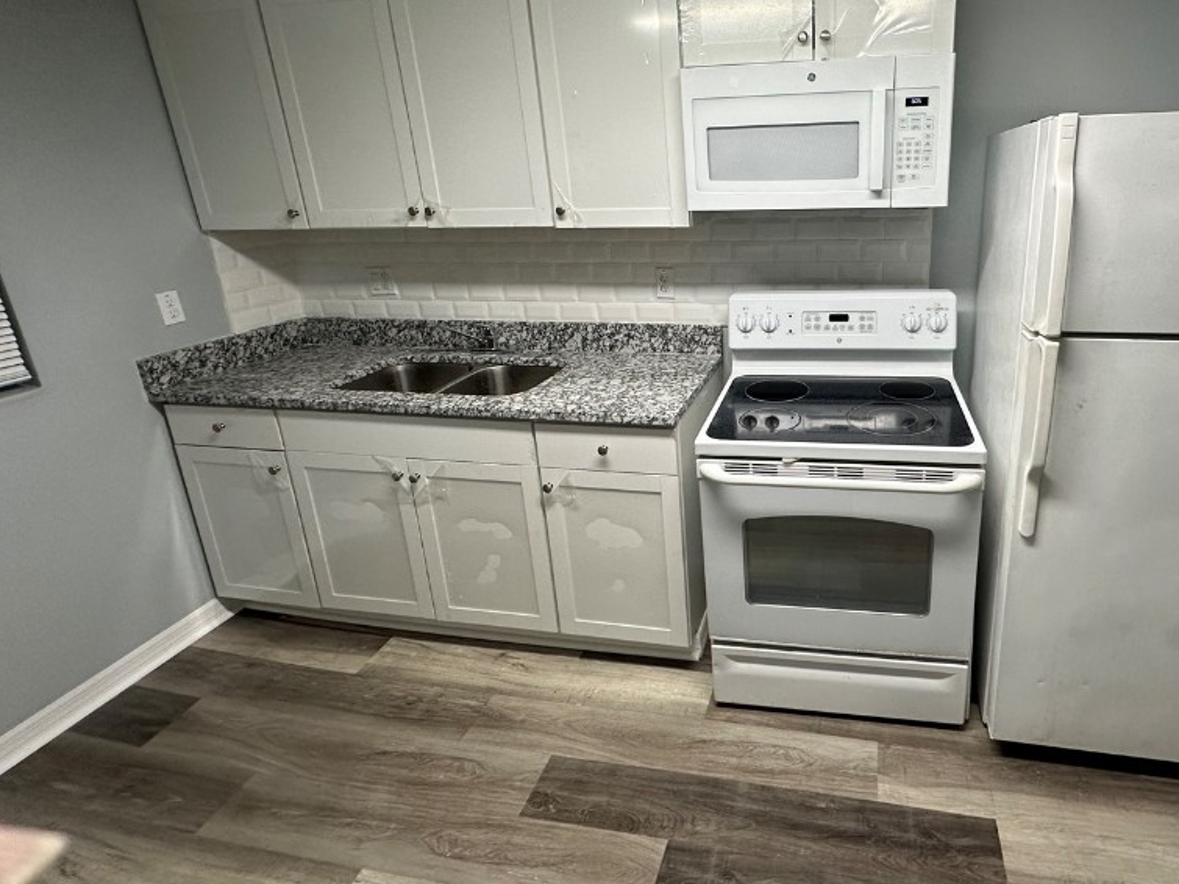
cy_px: 345
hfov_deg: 82.7
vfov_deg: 67.9
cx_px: 753
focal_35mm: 19
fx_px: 647
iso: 160
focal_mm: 2.22
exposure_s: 1/120
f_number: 2.2
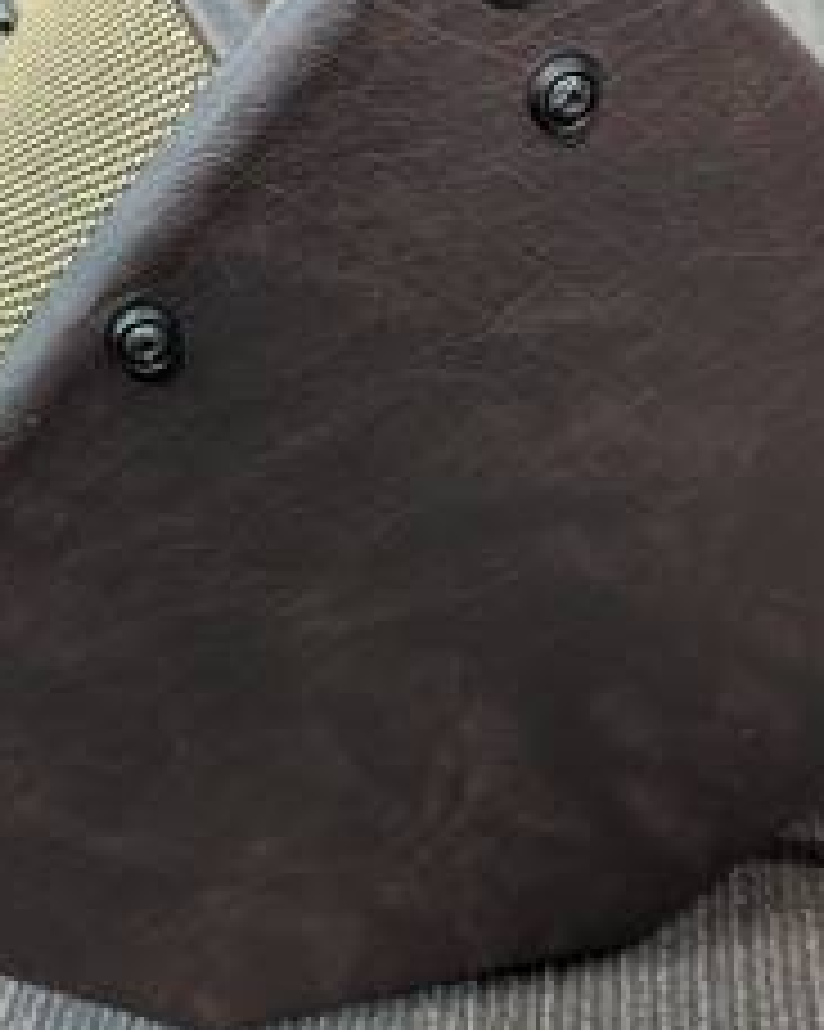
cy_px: 513
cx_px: 295
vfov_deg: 44.8
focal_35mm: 41
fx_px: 1251
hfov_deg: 36.2
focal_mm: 6.81
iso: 507
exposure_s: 1/120
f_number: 1.85
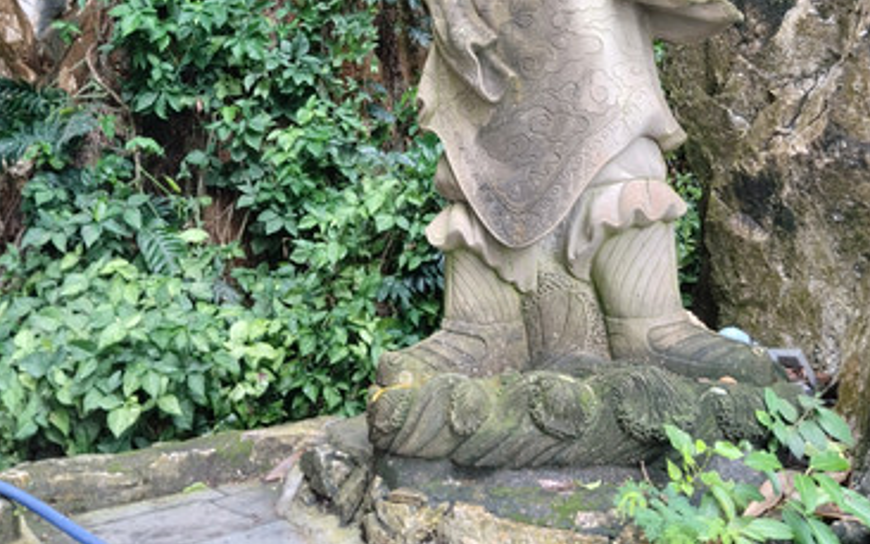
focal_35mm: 42
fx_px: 996
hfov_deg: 47.2
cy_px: -40
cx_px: 429
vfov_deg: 28.1
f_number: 1.8
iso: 125
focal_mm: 4.22
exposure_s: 1/33.3
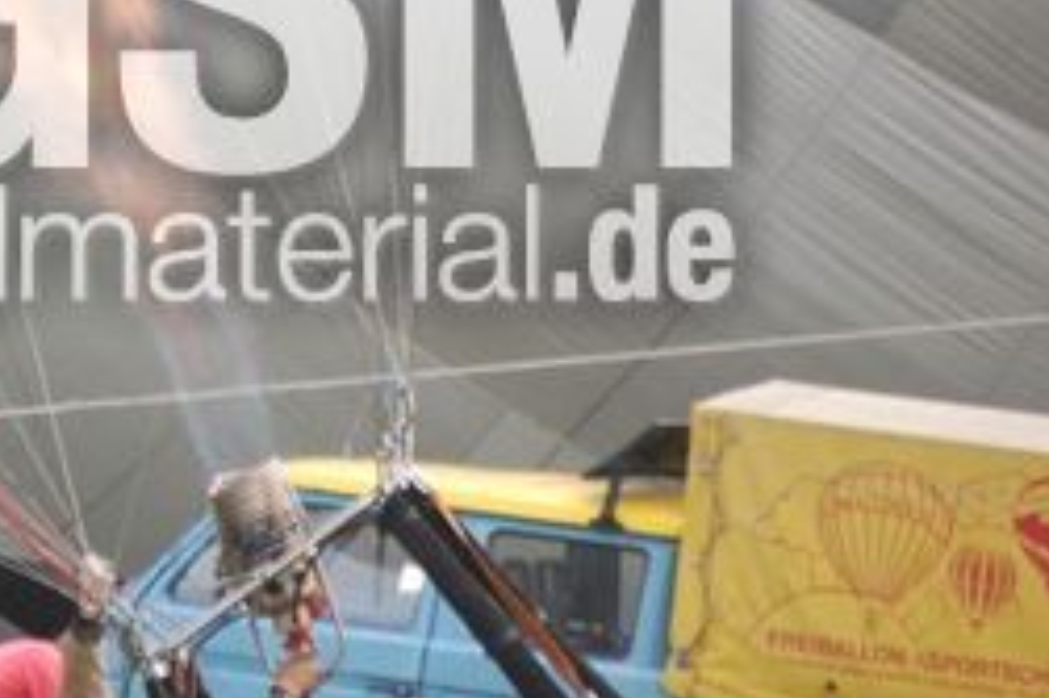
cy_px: 59
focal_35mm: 551
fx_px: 16044
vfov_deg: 2.5
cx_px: 21
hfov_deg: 3.7
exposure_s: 1/125
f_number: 5.6
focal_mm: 180
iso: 1250
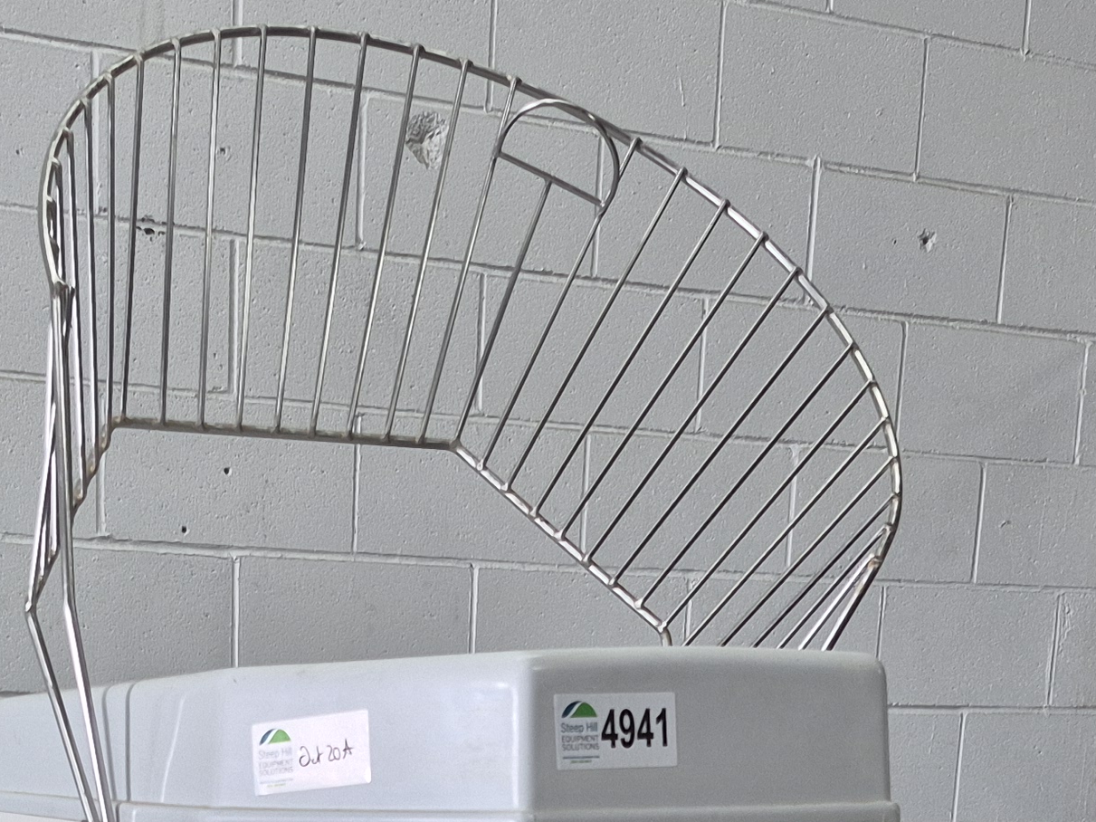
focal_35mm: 76
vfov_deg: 17.1
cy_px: 1307
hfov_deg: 25.5
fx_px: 2406
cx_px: 367
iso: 80
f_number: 1.8
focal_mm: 5.4
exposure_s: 1/120
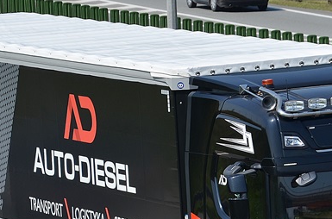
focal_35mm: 327
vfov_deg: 4.2
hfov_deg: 6.3
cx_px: 178
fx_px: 3006
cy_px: 209
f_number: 5.6
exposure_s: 1/1000
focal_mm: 105
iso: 125
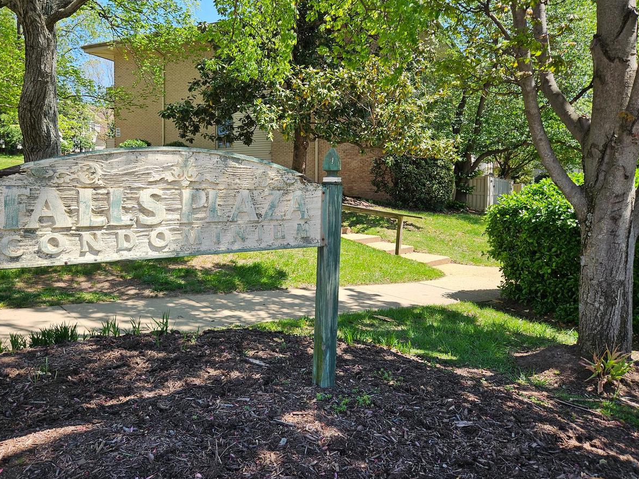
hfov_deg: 63.3
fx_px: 517
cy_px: 193
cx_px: 288
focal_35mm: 28
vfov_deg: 49.4
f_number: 1.8
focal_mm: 5.4
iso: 25
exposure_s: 1/694
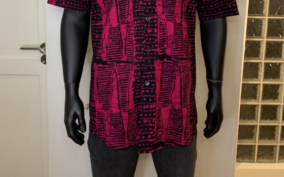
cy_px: -11
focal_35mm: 37
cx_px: 142
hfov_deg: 52.8
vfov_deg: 31.1
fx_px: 286
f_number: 1.8
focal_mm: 4.25
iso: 400
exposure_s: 1/58
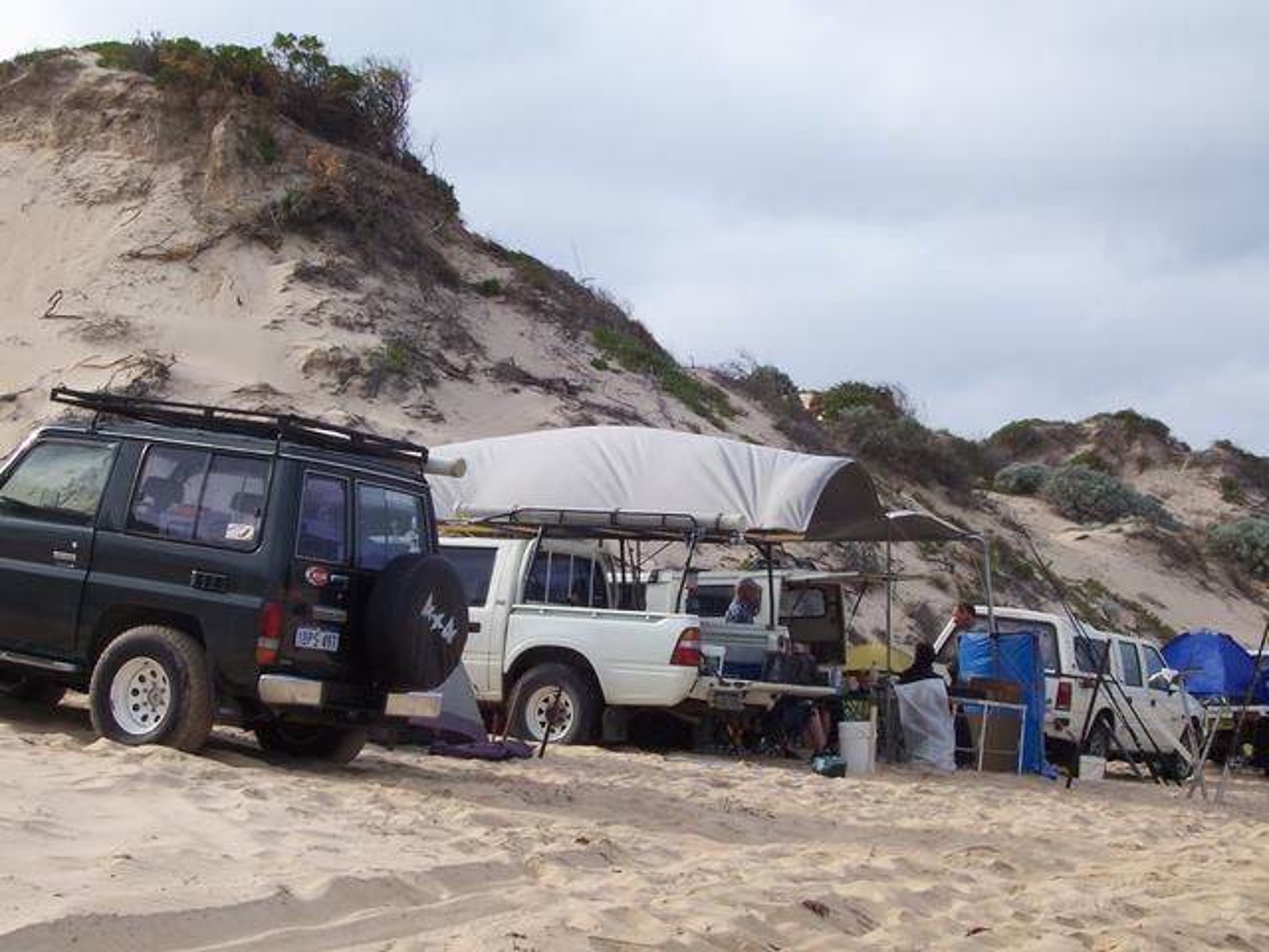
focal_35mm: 82
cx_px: 634
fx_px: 3006
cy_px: 476
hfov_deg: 23.8
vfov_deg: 18.0
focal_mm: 13.5
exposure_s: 1/250
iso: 80
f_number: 8
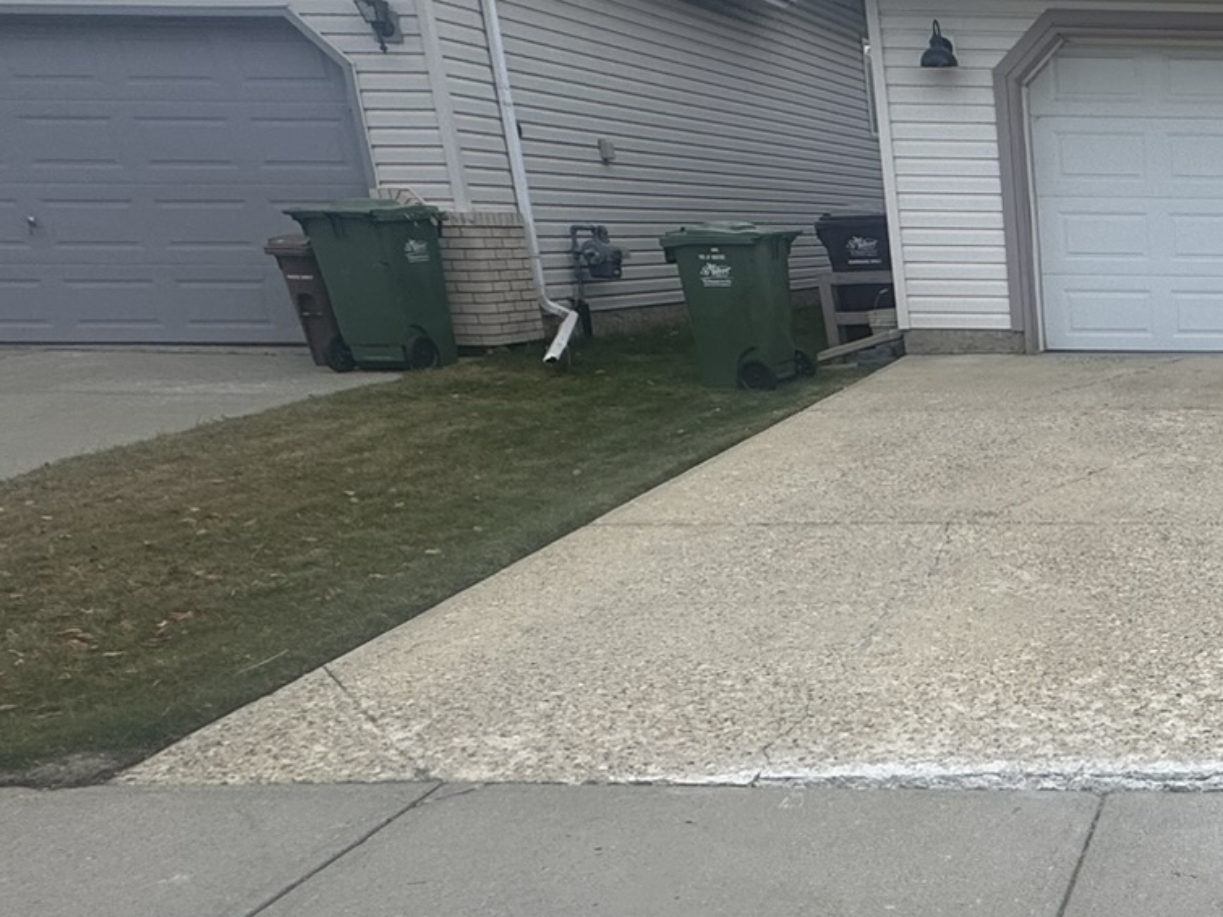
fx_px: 1342
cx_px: 1391
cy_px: 650
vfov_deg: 37.1
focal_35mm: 38
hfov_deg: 38.9
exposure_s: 1/1006
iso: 50
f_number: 2.2
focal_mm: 2.22
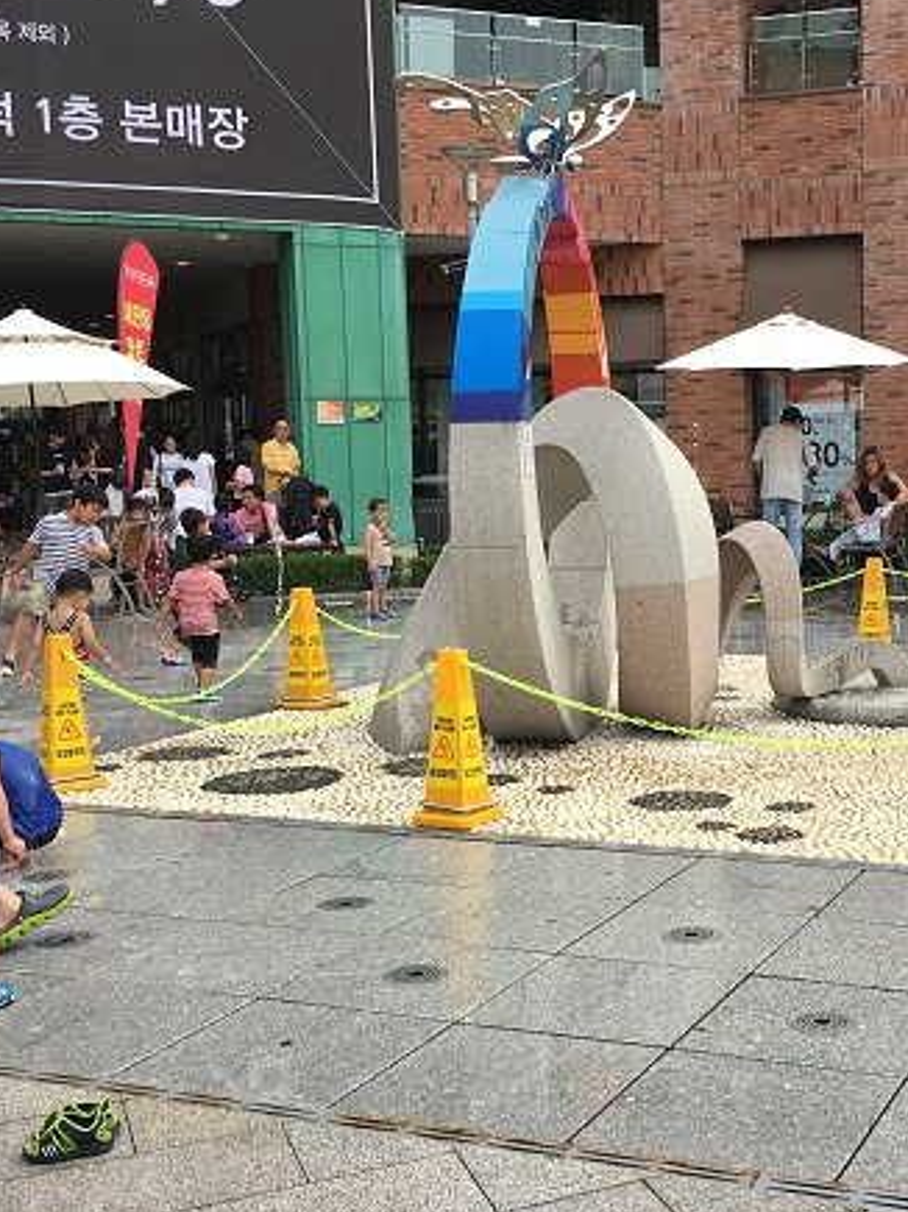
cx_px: 713
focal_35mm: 48
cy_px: 619
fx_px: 1680
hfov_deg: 29.6
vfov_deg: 39.7
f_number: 2.2
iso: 25
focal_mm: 4.15
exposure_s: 1/674
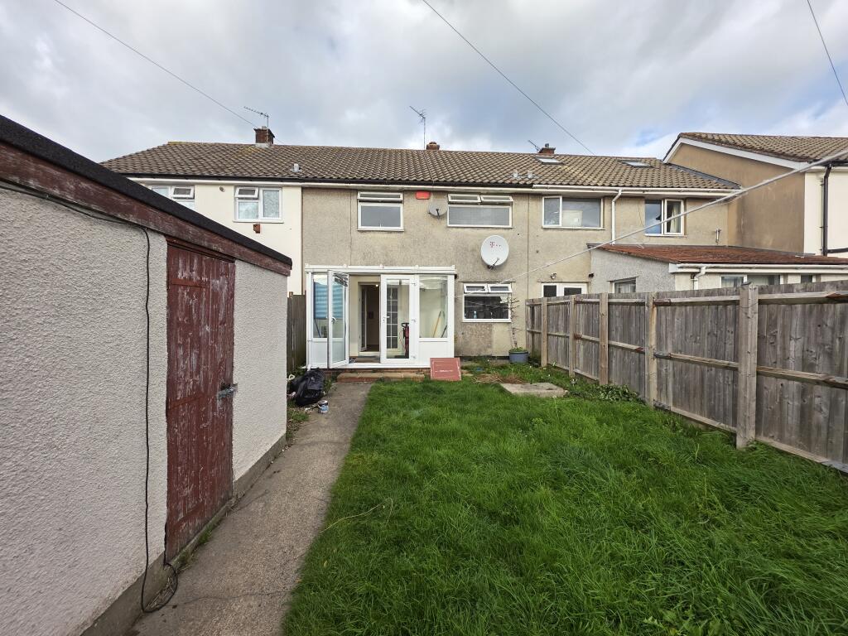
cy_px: 318
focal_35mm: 13
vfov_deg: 89.9
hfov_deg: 106.2
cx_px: 424
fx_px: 318
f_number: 1.9
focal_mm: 2.2
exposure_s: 1/2000
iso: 160
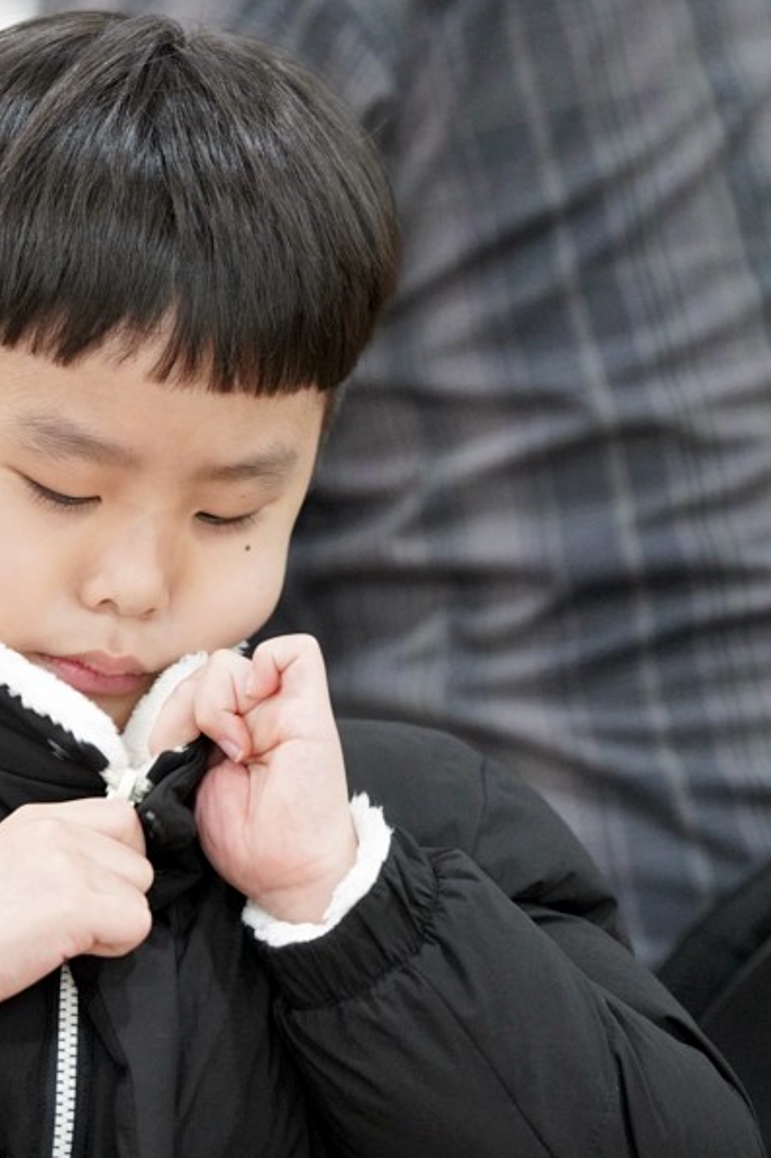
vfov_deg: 6.8
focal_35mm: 302
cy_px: 581
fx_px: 9707
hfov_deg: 4.5
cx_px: 47
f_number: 4
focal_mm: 200
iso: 6400
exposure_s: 1/250
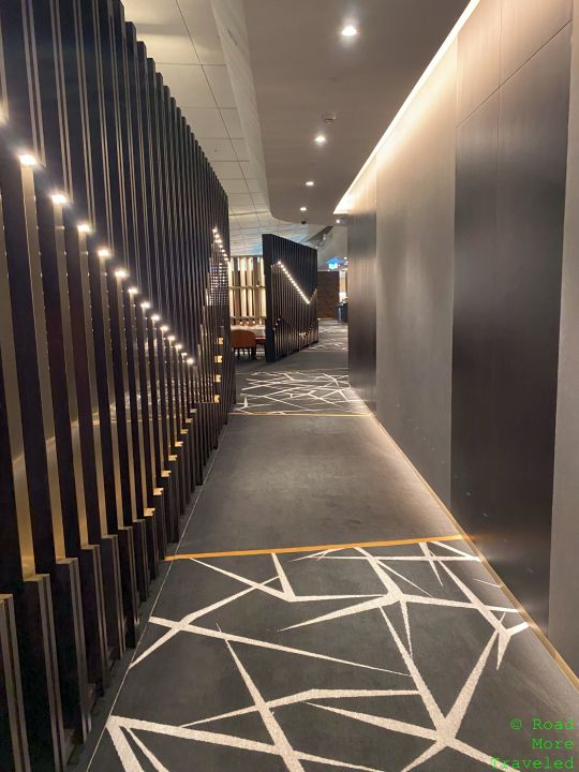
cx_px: 290
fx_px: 580
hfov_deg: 53.1
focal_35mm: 26
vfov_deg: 67.3
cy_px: 386
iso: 640
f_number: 1.8
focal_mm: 4.25
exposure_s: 1/30
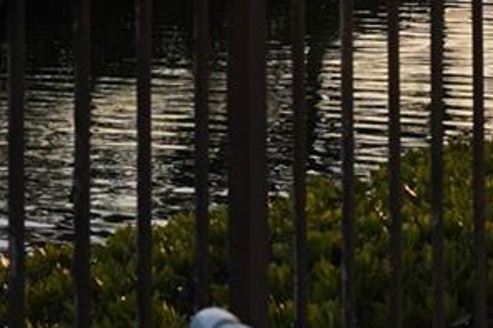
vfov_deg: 7.1
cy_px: -231
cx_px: 956
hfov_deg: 10.1
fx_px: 2587
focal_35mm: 189
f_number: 6.3
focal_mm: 35
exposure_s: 1/160
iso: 100
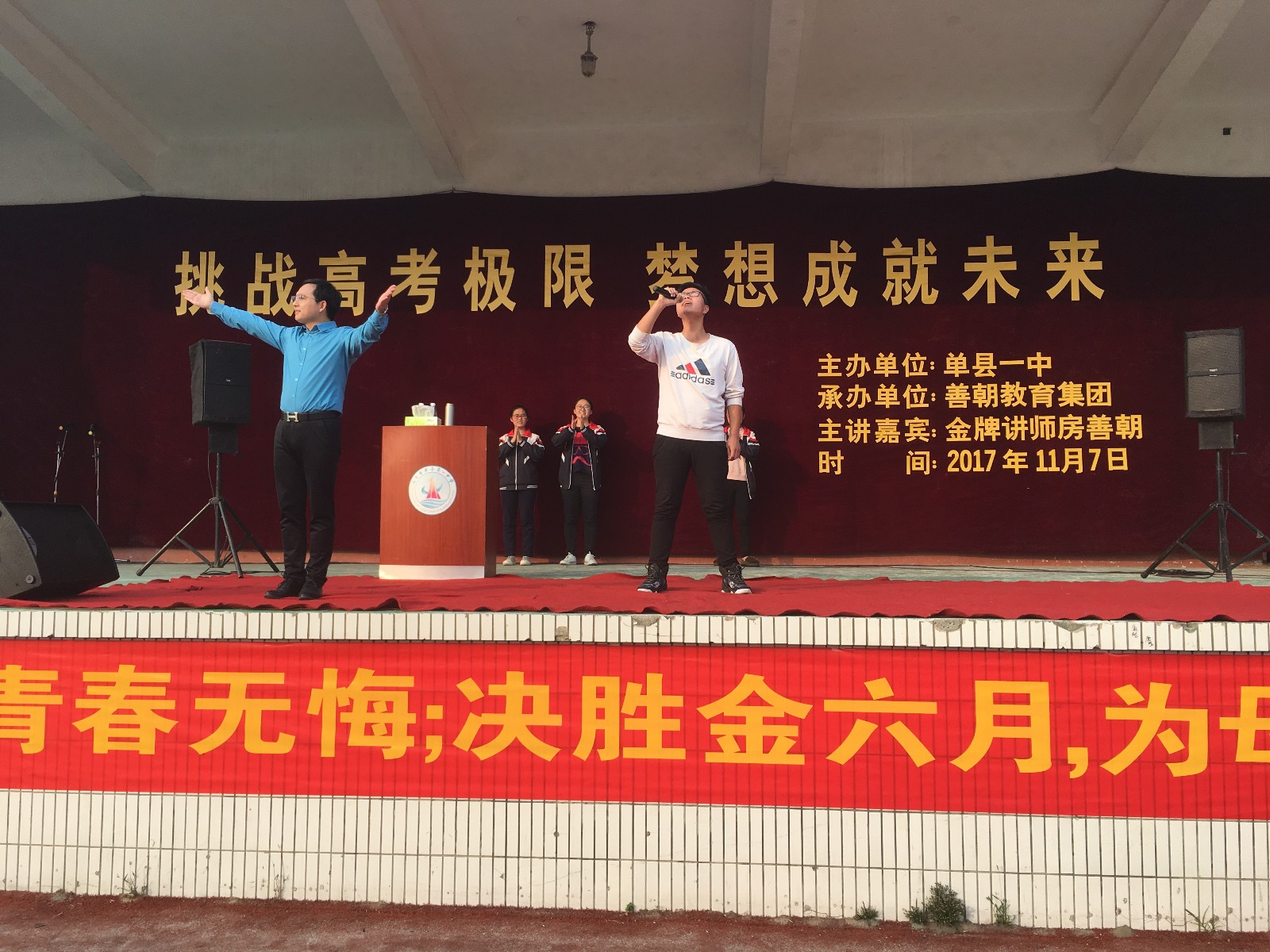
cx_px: 635
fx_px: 1064
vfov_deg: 48.2
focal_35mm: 29
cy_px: 476
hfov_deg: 61.7
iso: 25
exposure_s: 1/458
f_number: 2.2
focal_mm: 4.15
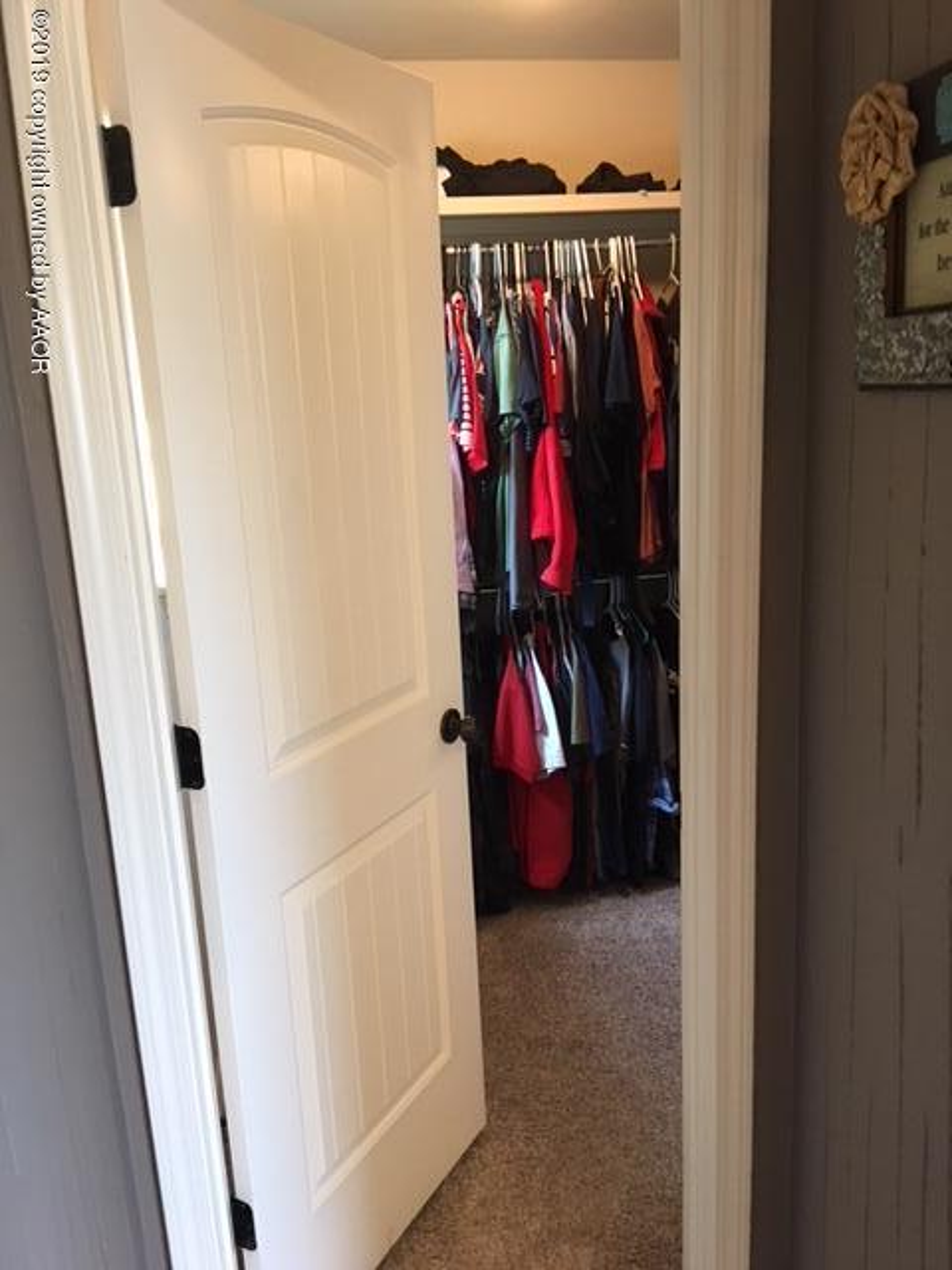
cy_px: 635
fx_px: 1063
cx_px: 476
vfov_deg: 61.7
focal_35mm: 29
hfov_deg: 48.2
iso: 100
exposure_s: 1/15
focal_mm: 4.15
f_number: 2.2
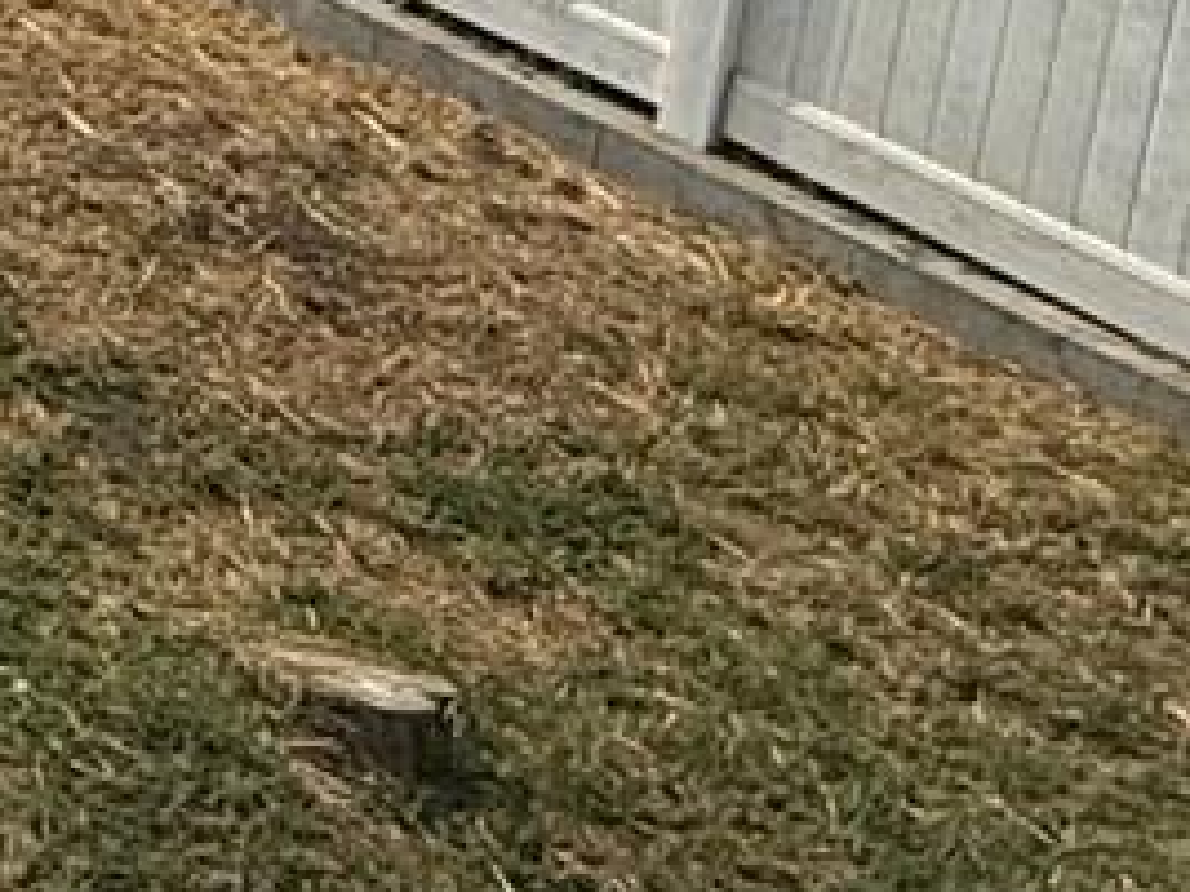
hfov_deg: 12.2
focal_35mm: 107
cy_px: -896
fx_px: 3678
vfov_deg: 12.2
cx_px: -2065
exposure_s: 1/6173
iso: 64
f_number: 2.2
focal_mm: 2.22
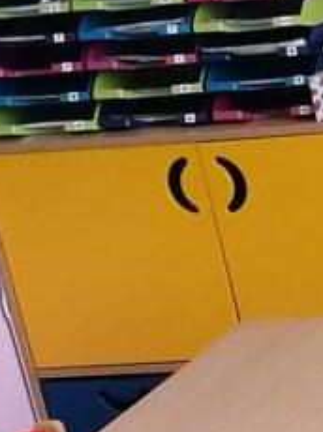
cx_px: 946
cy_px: 1024
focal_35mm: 188
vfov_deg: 9.4
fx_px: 2343
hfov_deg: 7.1
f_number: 1.8
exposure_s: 1/33.3
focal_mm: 4.75
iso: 200
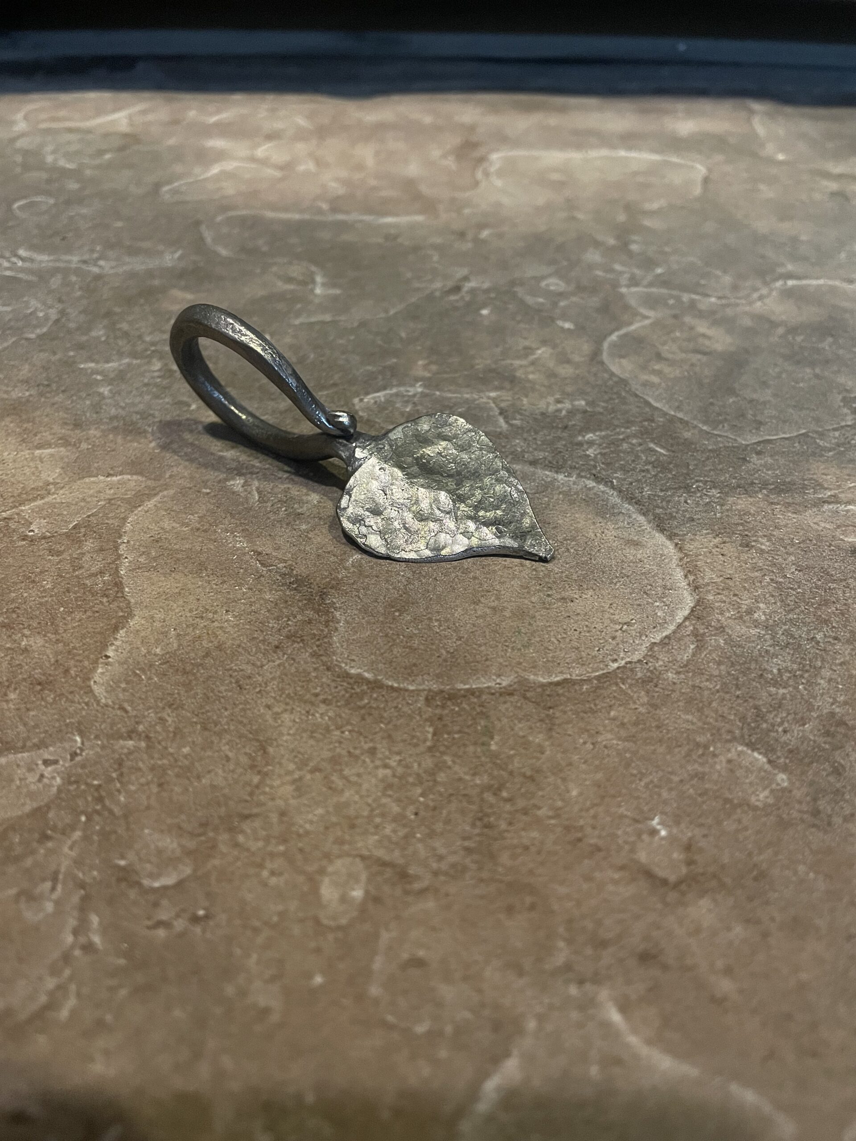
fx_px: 857
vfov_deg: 67.3
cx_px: 428
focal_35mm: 26
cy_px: 570
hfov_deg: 53.1
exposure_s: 1/30
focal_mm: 4.2
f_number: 1.6
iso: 800
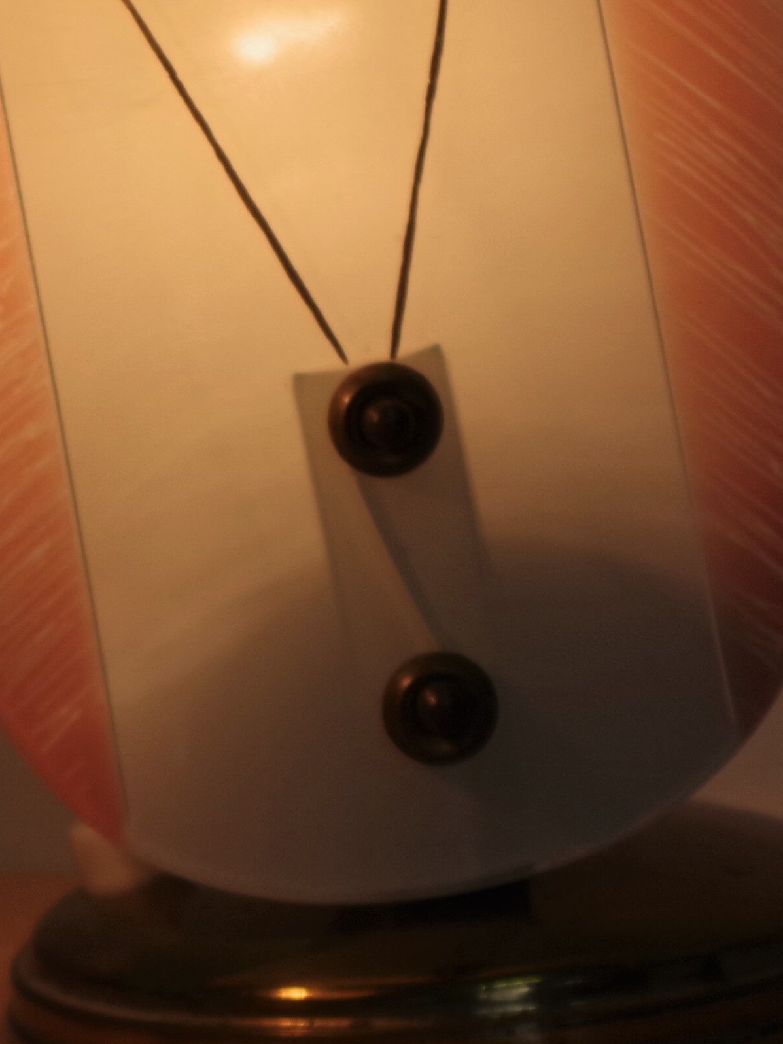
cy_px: 263
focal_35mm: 190
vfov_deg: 10.4
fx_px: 5730
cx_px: -266
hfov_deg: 7.7
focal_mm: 37.5
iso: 200
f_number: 5
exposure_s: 1/125
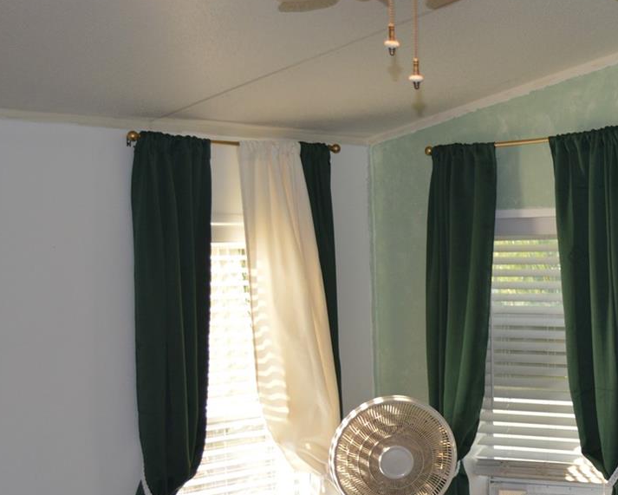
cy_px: 365
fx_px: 1500
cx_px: 674
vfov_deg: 18.6
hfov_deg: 22.1
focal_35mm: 82
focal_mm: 26
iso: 400
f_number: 4.2
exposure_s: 1/125
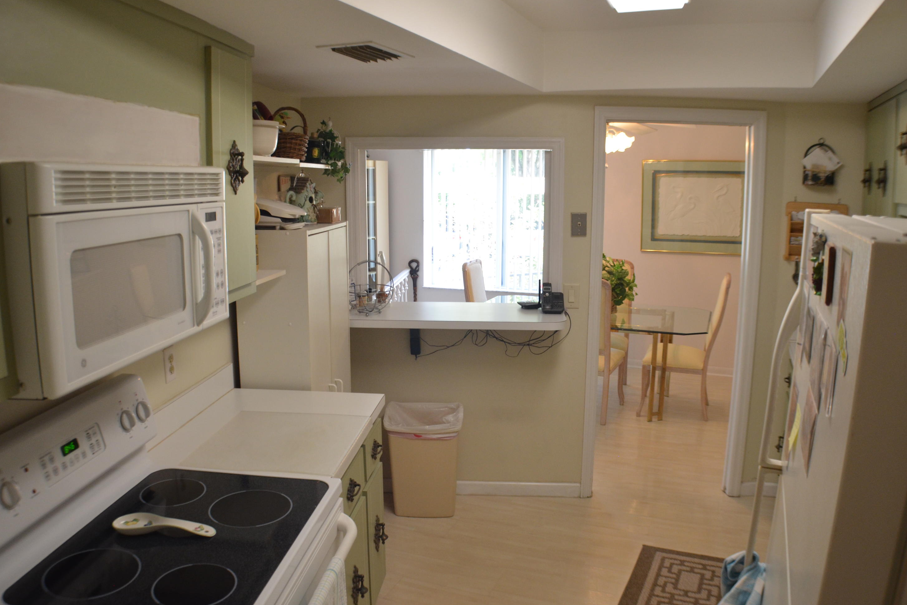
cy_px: 298
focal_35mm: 37
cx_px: 442
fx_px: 932
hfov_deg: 51.9
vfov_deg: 35.9
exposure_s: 1/60
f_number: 4
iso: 800
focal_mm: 24
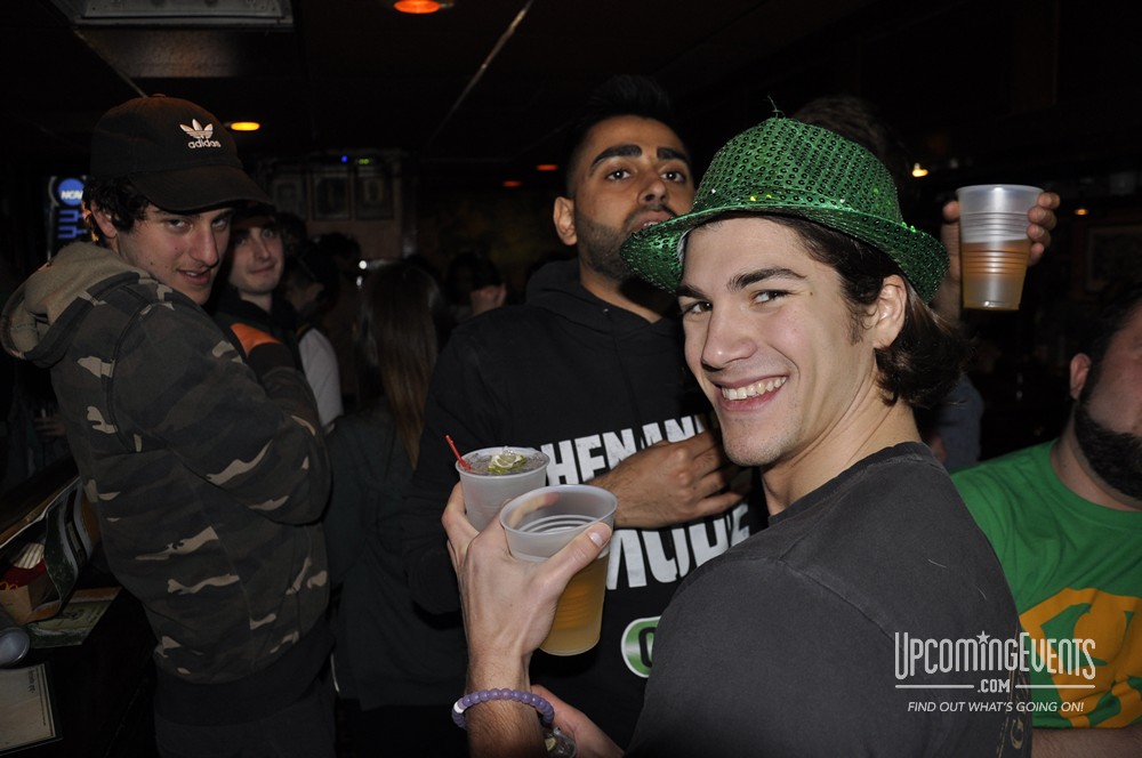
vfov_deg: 47.8
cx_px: 571
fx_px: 855
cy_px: 379
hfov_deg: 67.4
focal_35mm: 27
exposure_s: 1/60
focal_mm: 18
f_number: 3.5
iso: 400
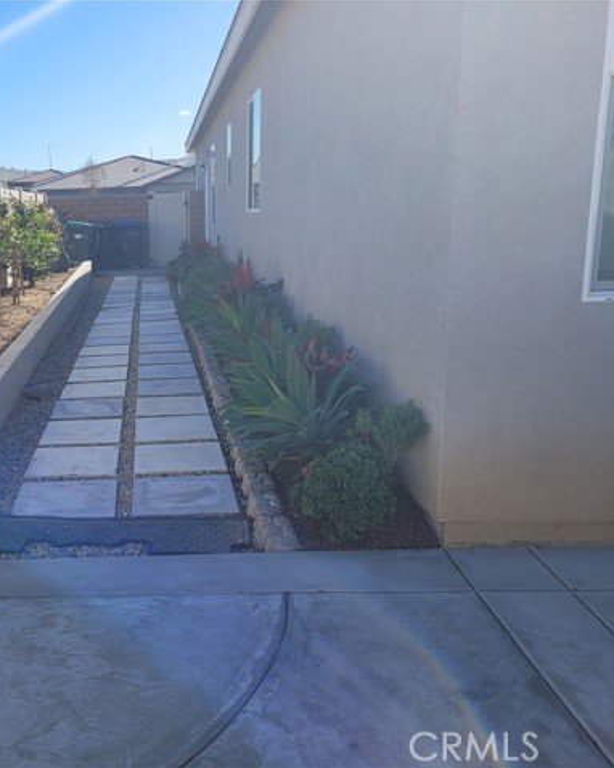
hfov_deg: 41.3
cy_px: 384
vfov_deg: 52.9
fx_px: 773
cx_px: 114
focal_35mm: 34
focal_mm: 5.4
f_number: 1.8
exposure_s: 1/1957
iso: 40
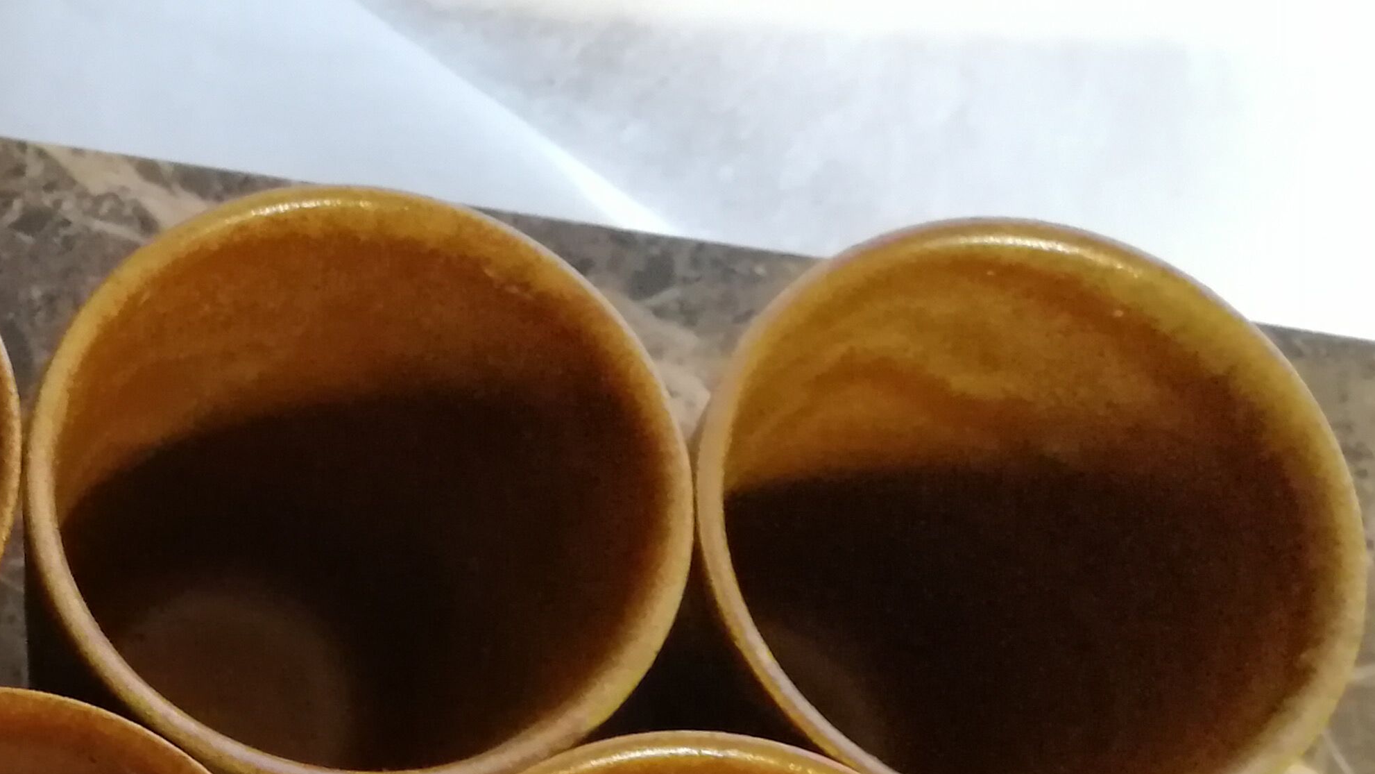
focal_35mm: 76
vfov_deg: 15.3
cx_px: -316
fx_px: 2771
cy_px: 944
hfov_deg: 24.9
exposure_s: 1/33.3
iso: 320
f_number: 1.8
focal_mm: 3.95
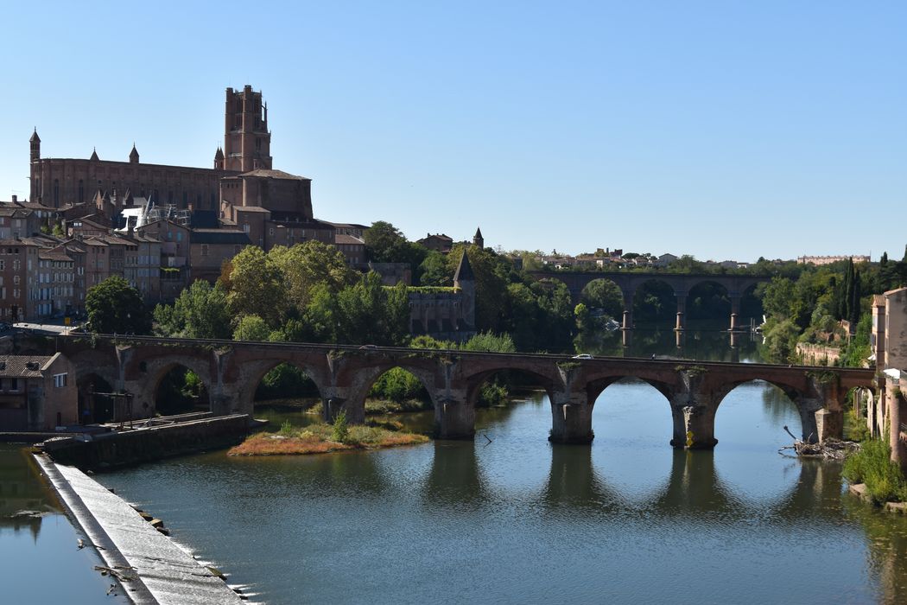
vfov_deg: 25.8
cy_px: 302
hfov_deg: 37.9
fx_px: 1323
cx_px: 454
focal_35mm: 52
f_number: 9
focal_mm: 35
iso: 200
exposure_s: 1/320
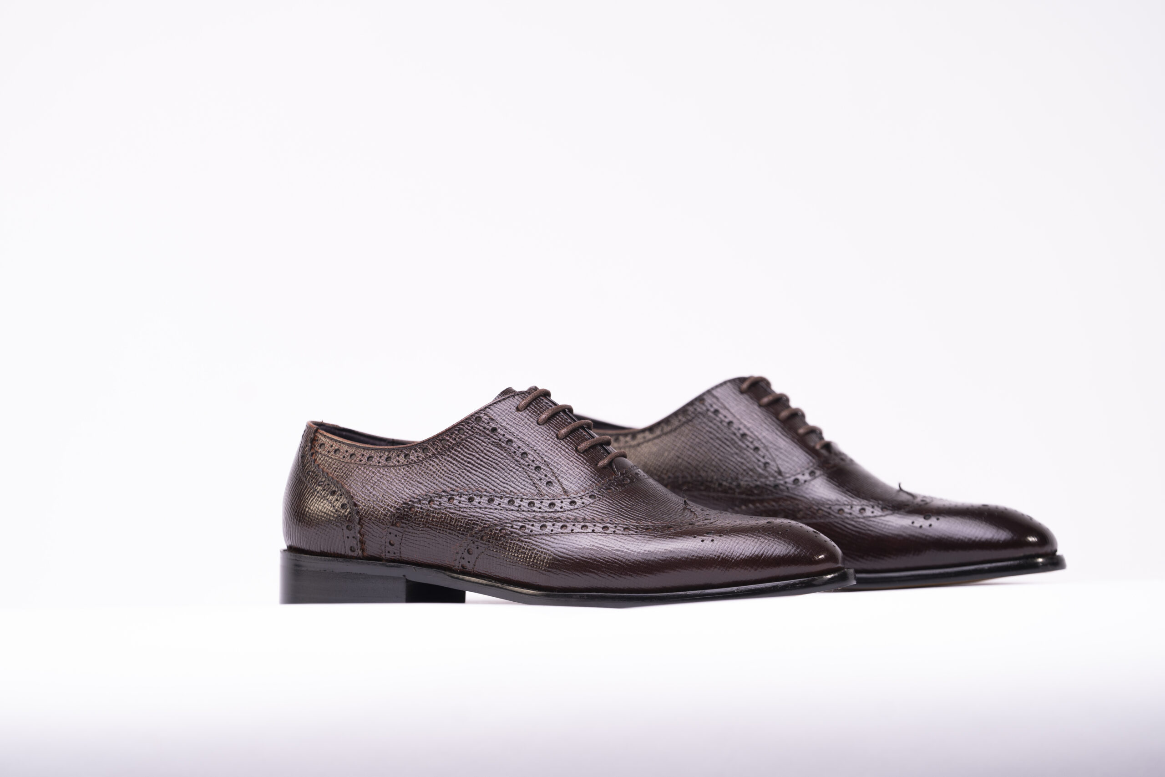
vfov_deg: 6.9
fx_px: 6407
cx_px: 582
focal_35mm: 198
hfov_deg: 10.4
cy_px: 388
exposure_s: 1/100
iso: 100
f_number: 5
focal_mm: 198
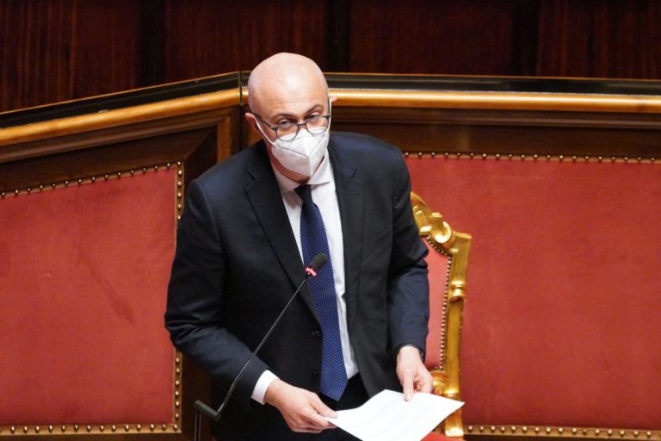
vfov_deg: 3.3
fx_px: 7601
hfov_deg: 5.0
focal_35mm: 414
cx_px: 330
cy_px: 220
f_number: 5.6
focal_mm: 276
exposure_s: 1/160
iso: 12800
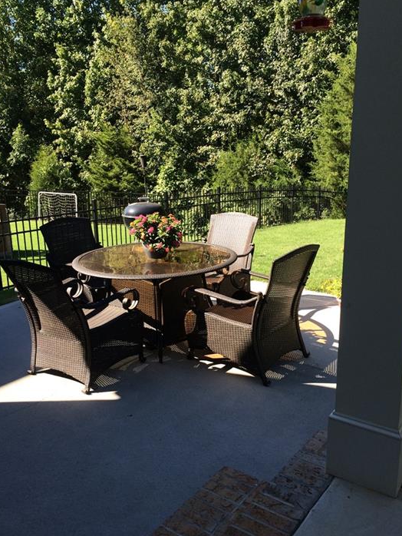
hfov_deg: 43.0
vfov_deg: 55.3
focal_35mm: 33
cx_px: 202
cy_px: 266
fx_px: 511
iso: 32
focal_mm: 4.12
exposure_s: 1/513
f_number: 2.2
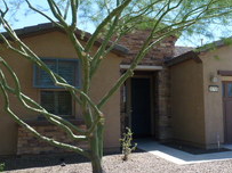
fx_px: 275
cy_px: 89
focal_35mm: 41
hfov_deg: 44.9
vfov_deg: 35.1
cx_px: 161
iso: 100
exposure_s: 1/320
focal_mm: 4.3
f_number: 4
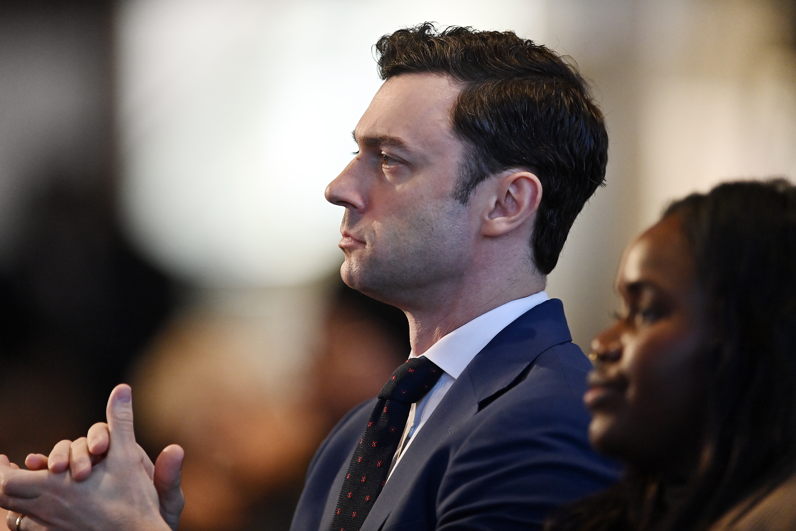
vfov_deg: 3.4
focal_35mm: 400
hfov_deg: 5.2
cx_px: 398
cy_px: 266
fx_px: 8844
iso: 3200
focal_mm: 400
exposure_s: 1/1000
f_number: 2.8
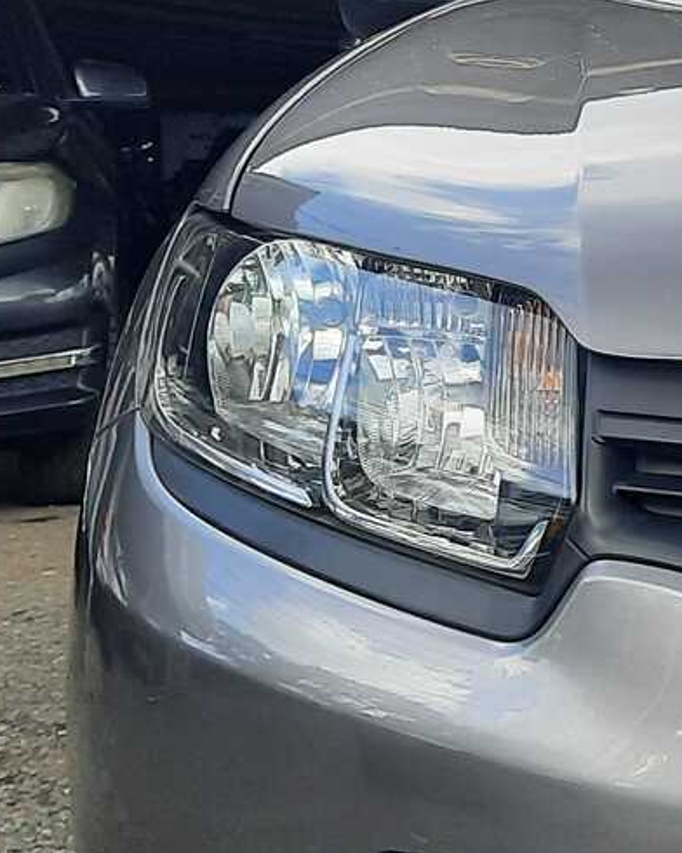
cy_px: 470
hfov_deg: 13.1
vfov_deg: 18.8
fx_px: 2574
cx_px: 1371
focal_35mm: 102
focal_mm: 4.6
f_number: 2
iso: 32
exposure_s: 1/286
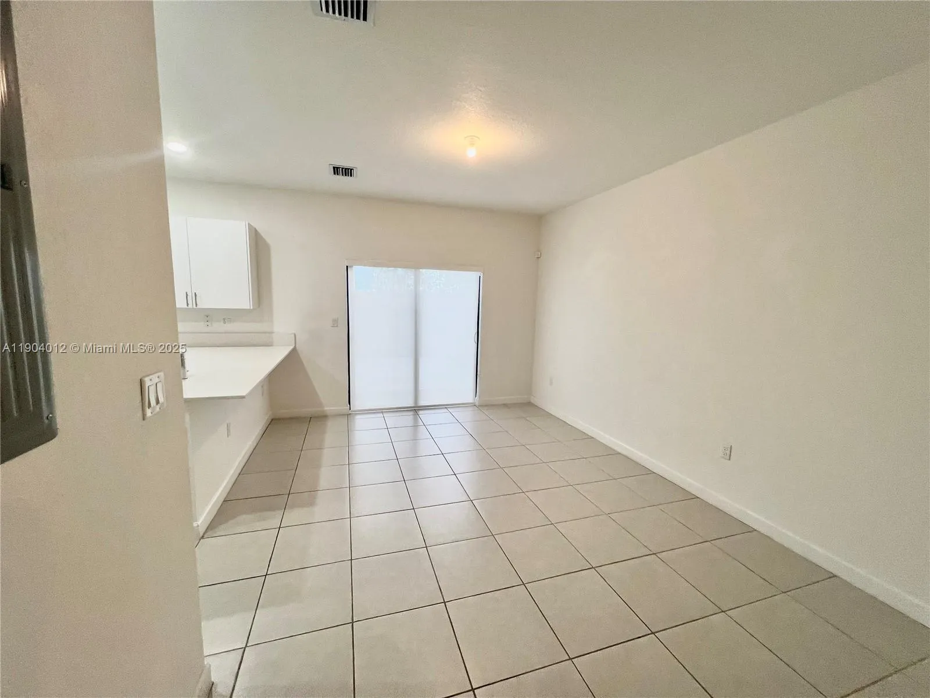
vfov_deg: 89.9
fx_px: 349
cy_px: 349
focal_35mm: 13
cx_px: 465
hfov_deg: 106.2
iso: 125
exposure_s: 1/120
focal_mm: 1.57
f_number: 1.8
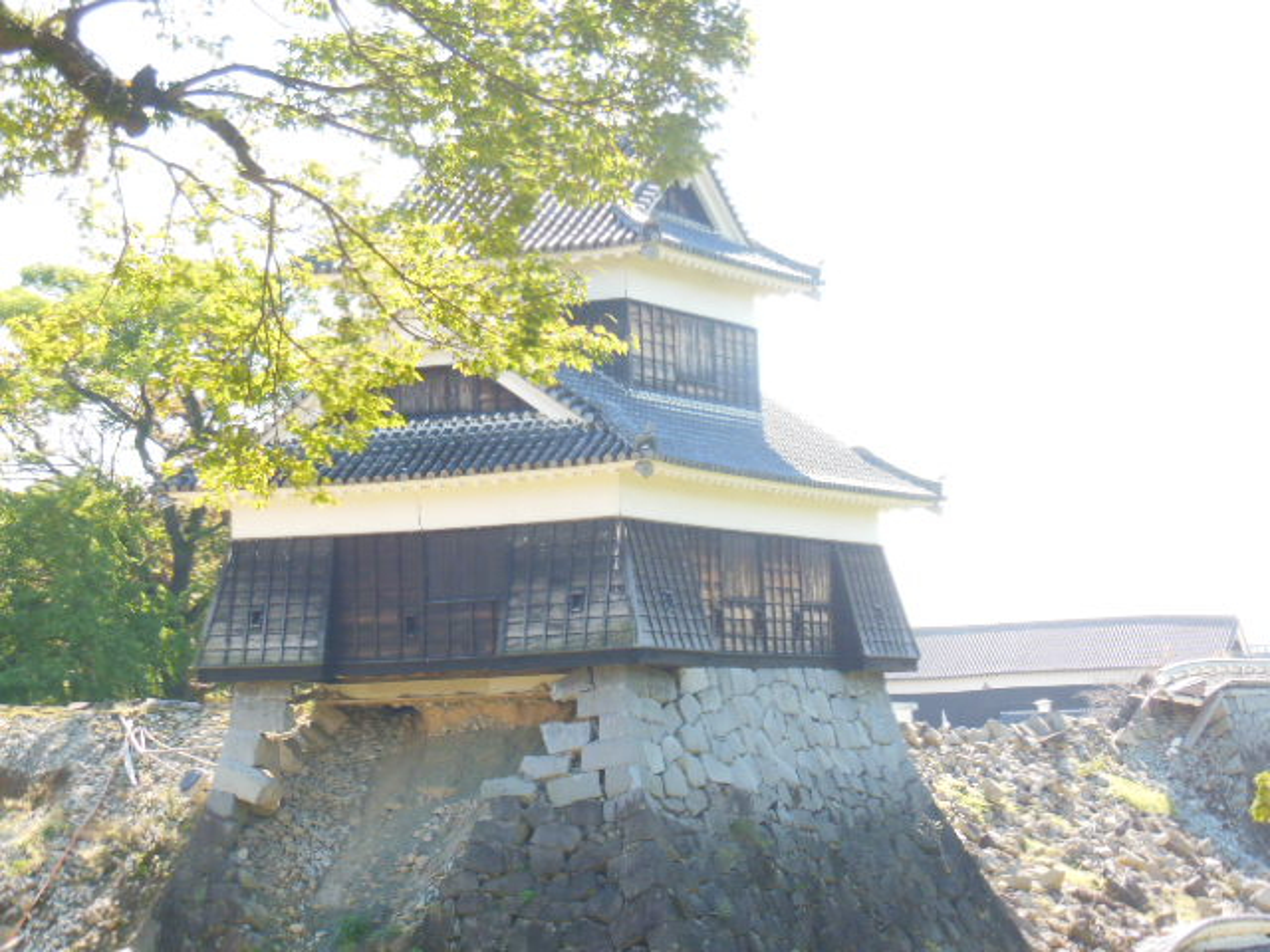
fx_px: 3926
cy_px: 476
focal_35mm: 107
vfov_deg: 13.8
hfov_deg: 18.4
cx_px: 635
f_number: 5.7
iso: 400
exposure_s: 1/200
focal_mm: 19.1
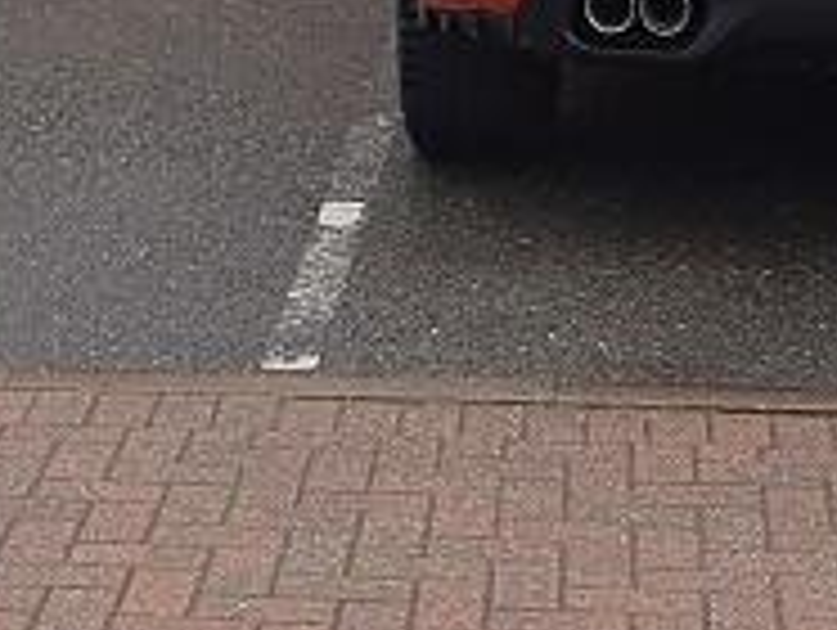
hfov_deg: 13.8
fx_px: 3462
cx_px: 441
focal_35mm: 143
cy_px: -810
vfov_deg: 9.4
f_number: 2.4
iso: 50
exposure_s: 1/435
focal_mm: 4.32
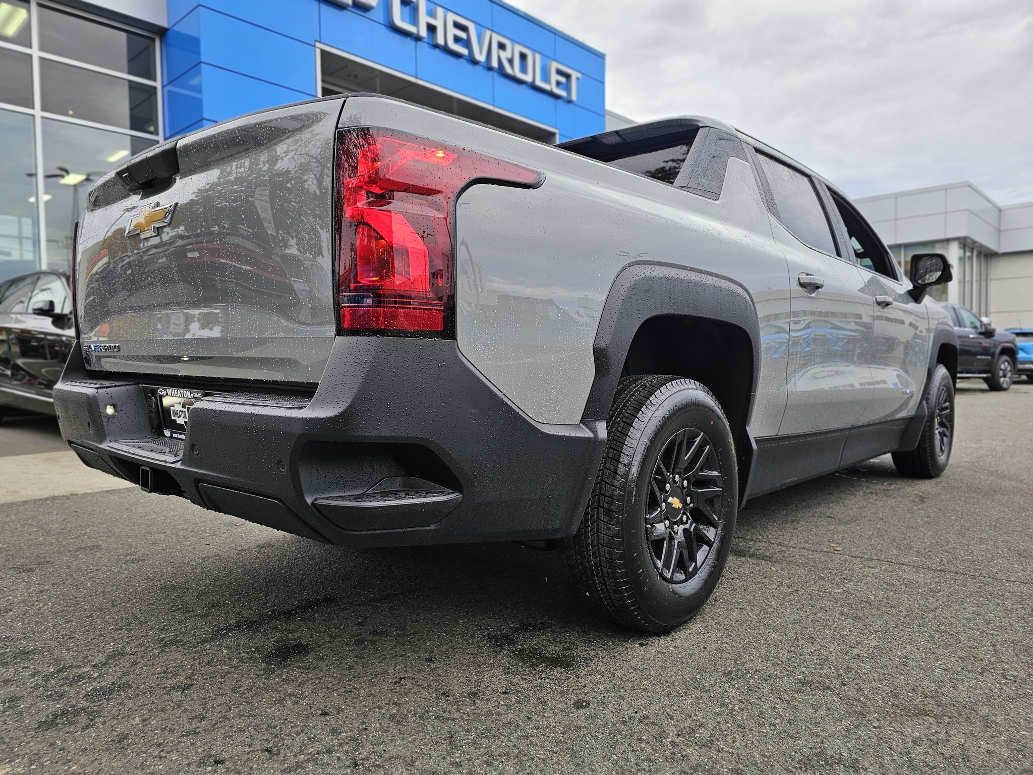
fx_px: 686
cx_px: 516
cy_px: 388
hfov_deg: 73.9
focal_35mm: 23
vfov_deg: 58.9
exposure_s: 1/120
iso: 20
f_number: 1.7
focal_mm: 6.3
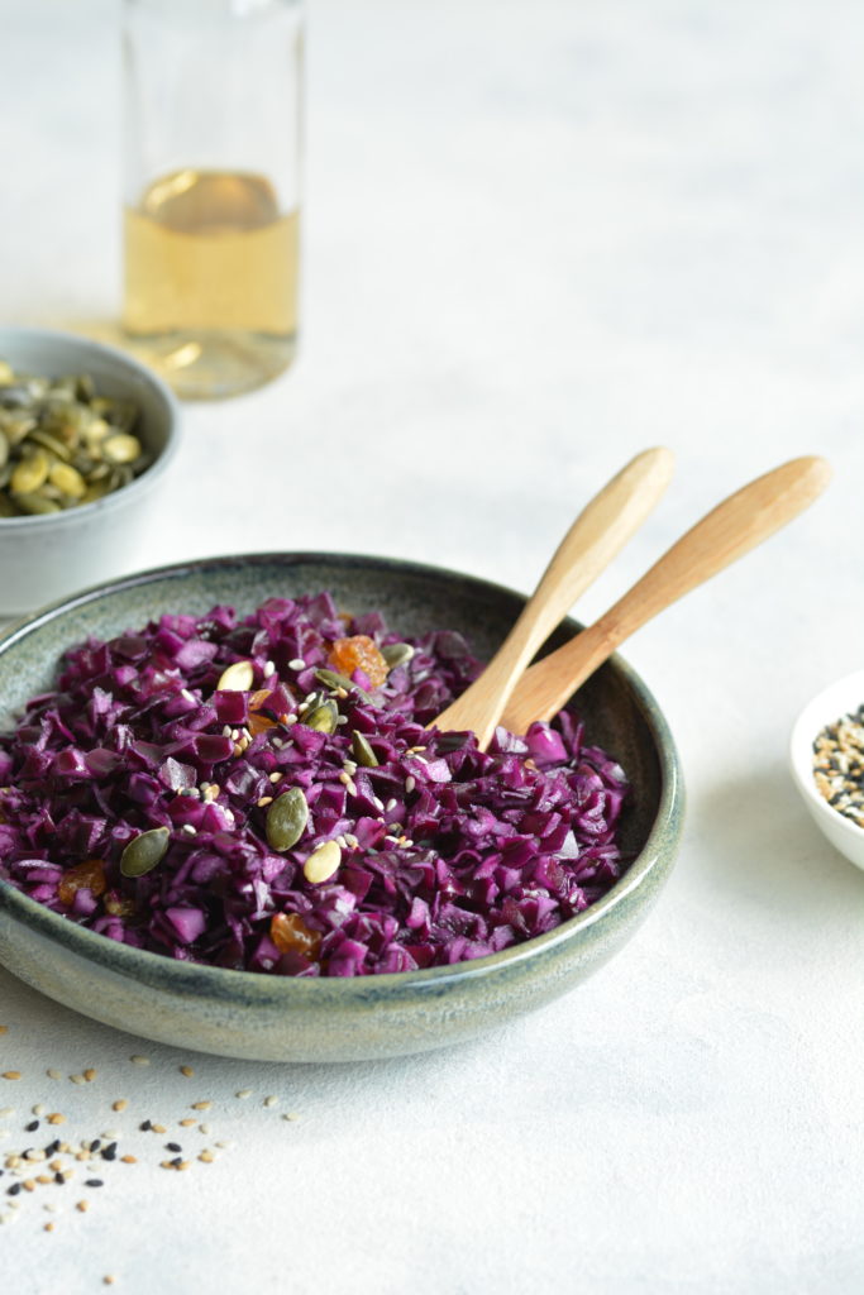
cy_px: 648
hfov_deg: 8.7
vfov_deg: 13.0
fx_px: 5668
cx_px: 432
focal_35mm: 158
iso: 200
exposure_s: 1/60
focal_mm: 105
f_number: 5.6
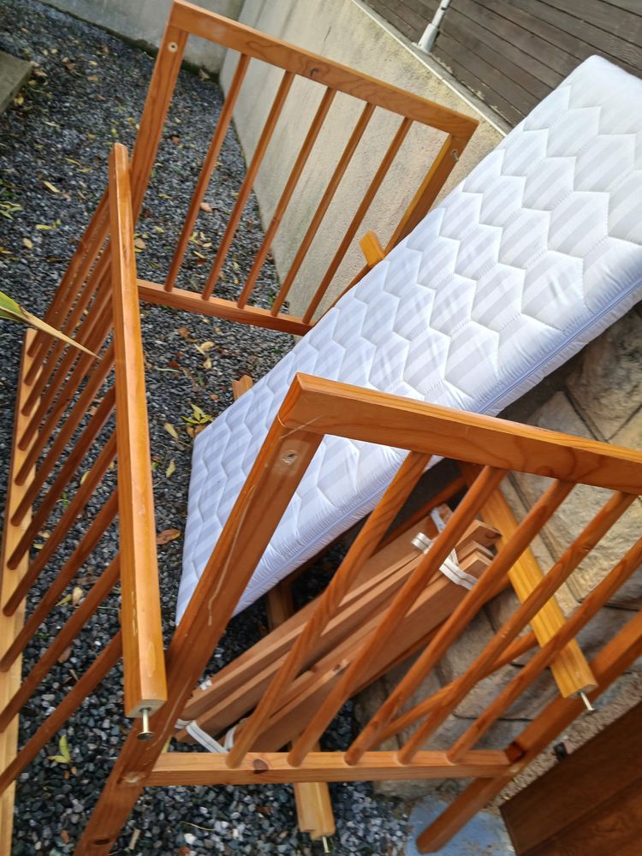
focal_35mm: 26
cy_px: 428
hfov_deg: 53.1
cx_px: 321
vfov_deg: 67.3
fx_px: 643
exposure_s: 1/100
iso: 32
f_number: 1.8
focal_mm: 3.98
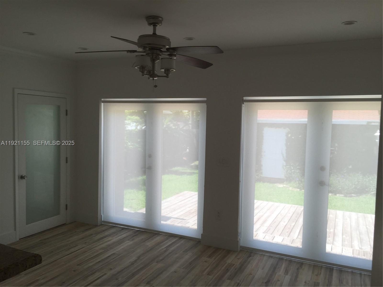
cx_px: 192
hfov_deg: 61.7
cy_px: 144
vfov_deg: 48.2
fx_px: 321
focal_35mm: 29
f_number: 2.2
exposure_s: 1/60
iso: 32
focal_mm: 4.15
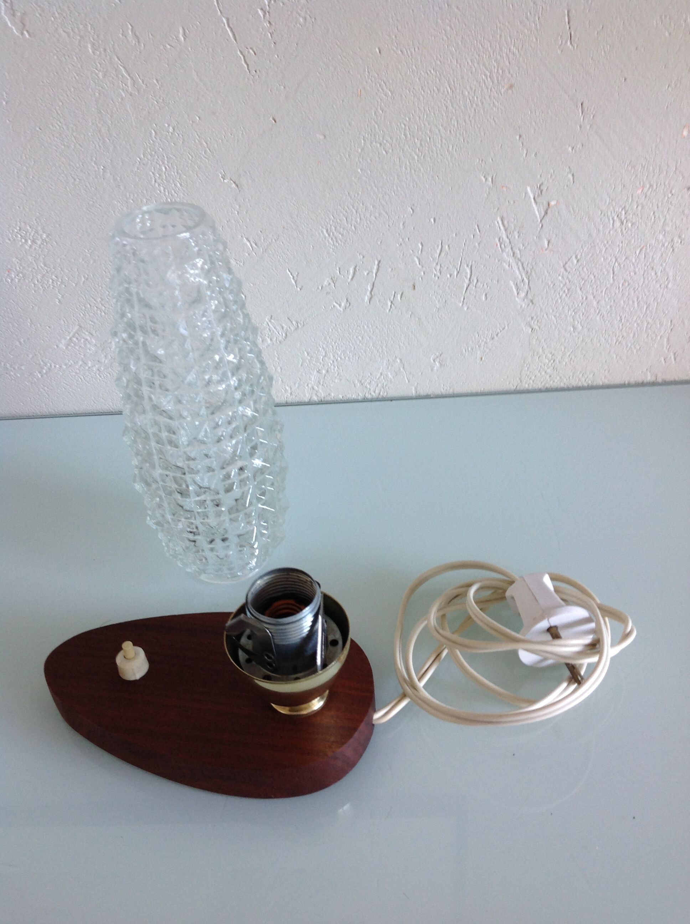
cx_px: 345
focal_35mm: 35
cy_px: 462
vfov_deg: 52.7
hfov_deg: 40.6
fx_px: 933
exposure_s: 1/15
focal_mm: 4.28
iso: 64
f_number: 2.4
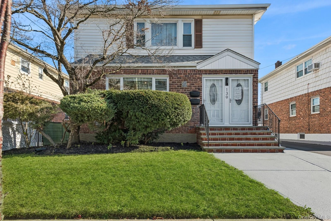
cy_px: 110
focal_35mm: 23
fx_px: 211
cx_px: 166
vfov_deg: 55.1
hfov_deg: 76.1
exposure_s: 1/40
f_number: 11
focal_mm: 23
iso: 100
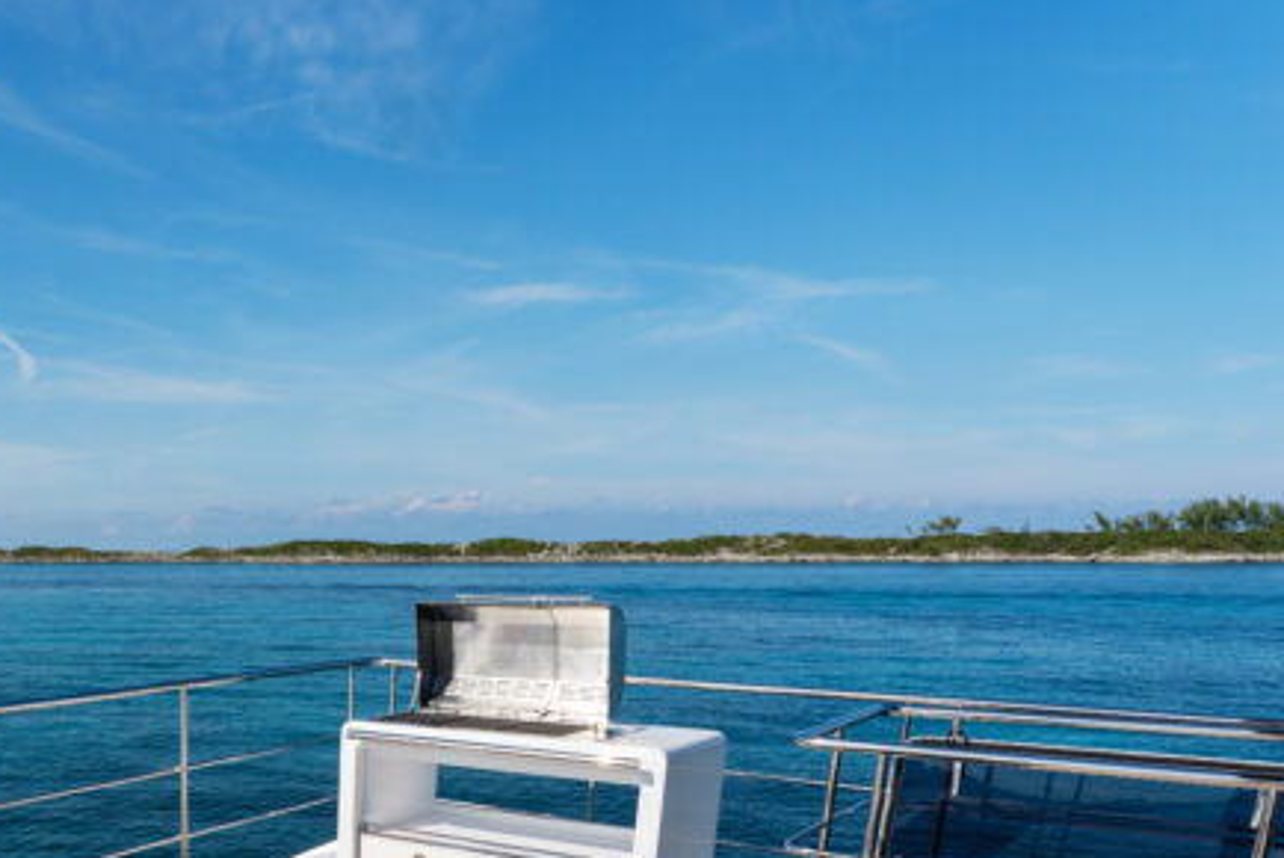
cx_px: 148
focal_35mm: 33
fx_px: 1178
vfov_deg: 35.2
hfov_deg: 51.1
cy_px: 910
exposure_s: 1/250
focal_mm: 14
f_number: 10
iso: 100
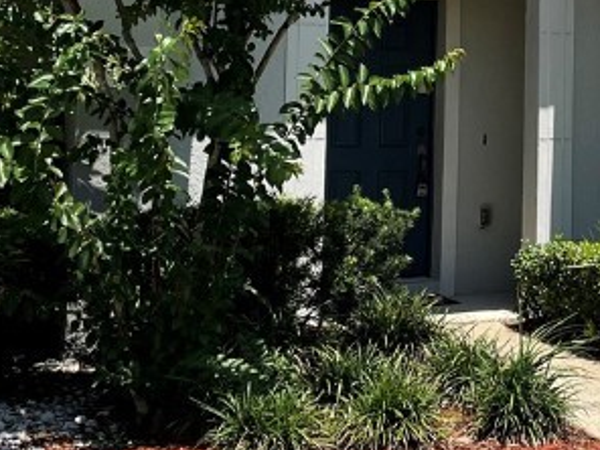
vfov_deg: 16.1
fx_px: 1560
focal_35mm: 90
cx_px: 667
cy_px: -8
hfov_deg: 20.7
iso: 32
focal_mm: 4.2
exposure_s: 1/4651
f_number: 1.6
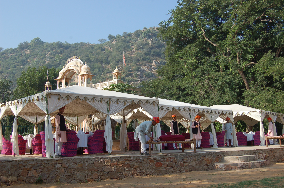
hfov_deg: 43.7
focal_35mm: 45
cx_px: 142
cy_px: 94
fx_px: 354
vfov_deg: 29.8
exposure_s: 1/250
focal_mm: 30
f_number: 8
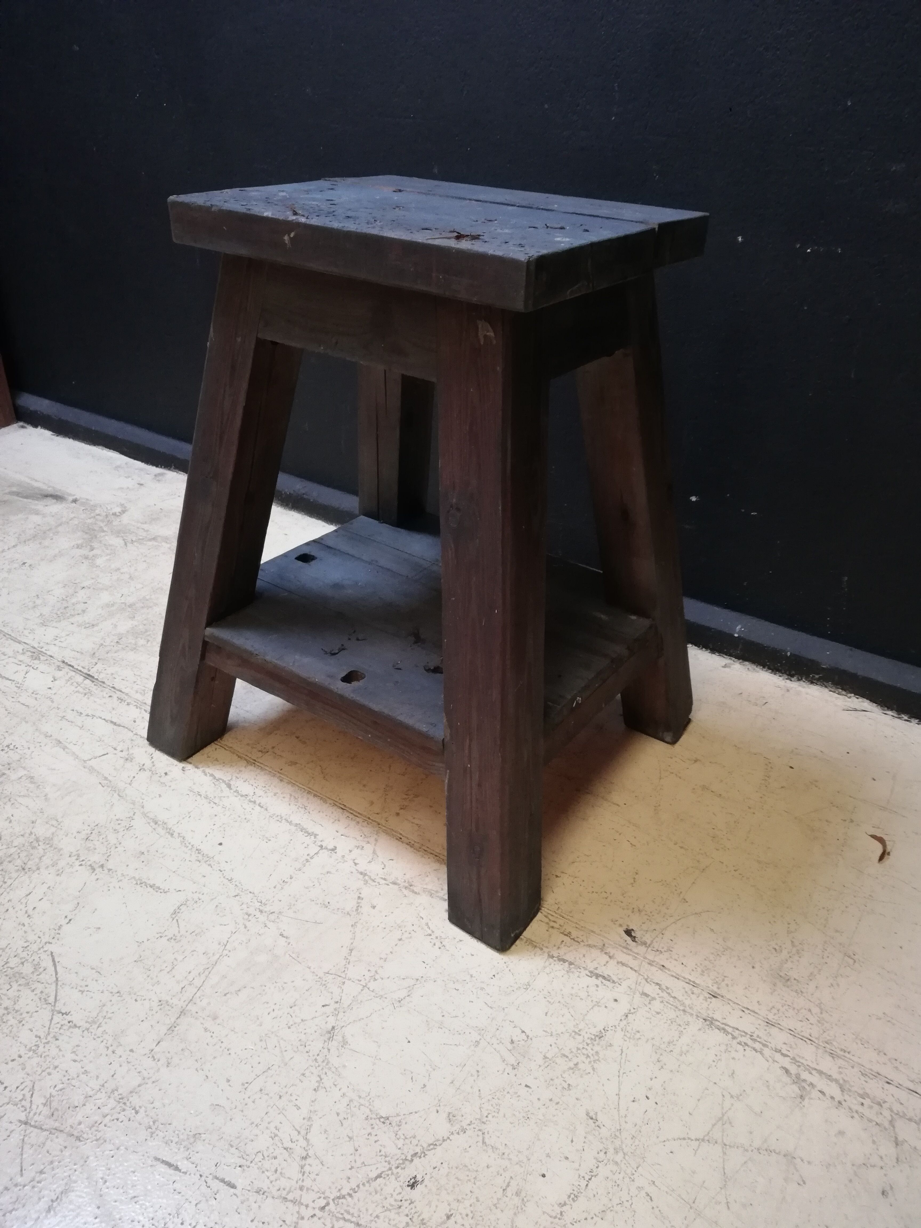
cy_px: 614
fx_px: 922
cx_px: 460
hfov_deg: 53.1
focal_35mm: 26
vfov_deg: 67.3
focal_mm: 3.81
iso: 500
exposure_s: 1/25
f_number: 2.2
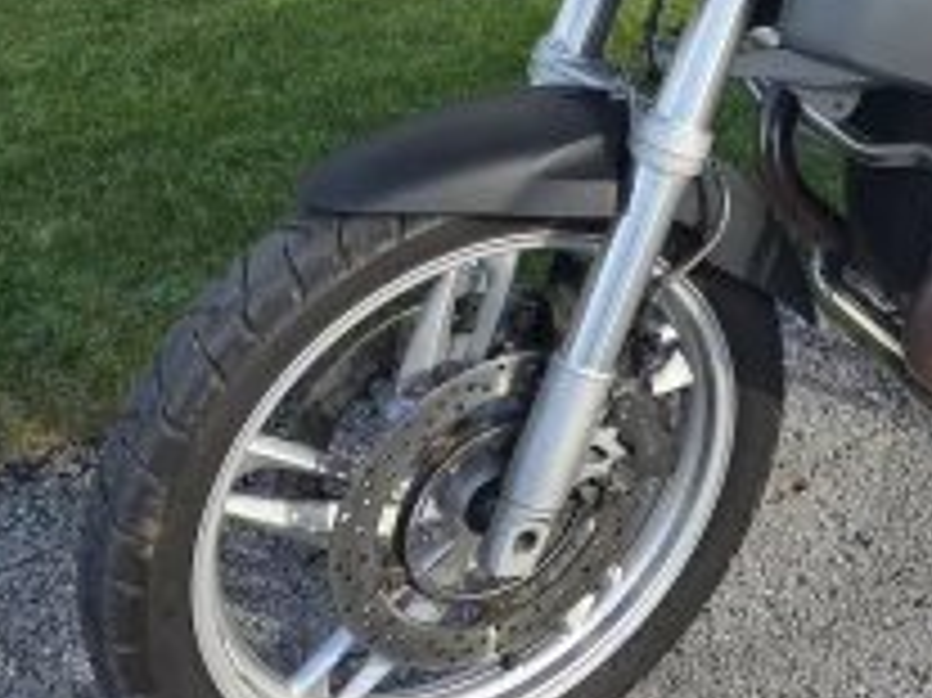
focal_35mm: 71
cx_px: 1018
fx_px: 1910
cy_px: -104
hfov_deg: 25.5
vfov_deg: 19.7
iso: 80
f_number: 1.8
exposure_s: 1/994
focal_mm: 5.4
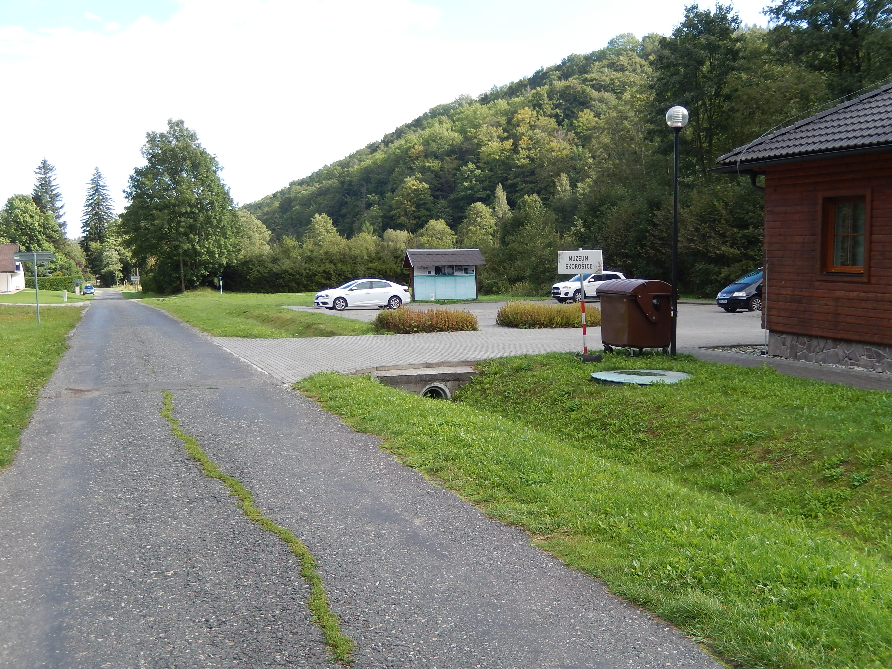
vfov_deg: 39.7
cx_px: 446
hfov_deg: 51.4
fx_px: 928
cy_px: 334
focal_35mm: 36
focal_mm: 6.5
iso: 125
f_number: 4
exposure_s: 1/320
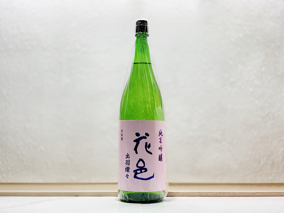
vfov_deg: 28.0
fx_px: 427
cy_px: 106
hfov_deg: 36.8
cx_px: 142
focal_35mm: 52
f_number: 2.4
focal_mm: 6
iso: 80
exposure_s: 1/122
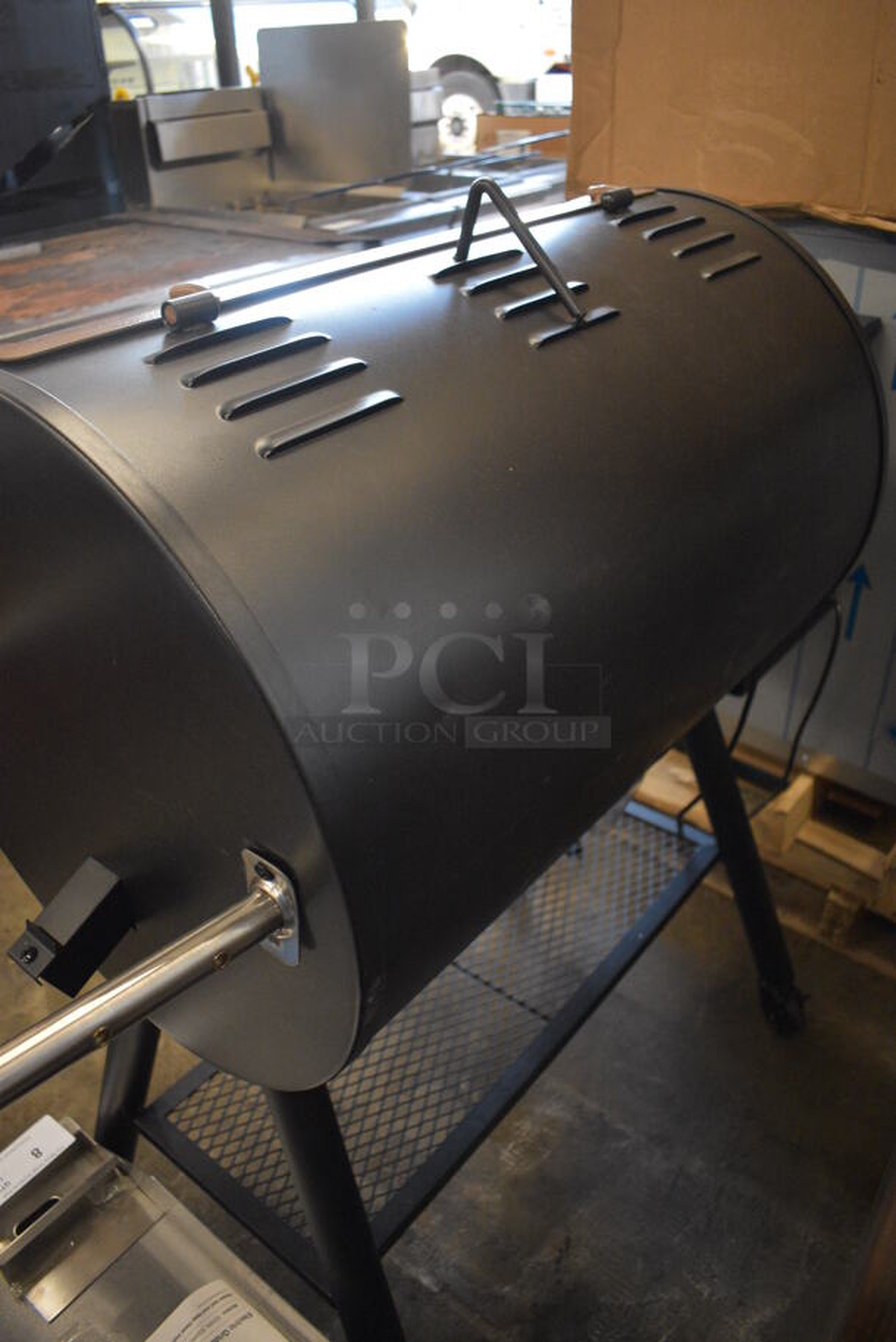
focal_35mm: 27
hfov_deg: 48.0
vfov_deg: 67.3
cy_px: 671
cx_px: 448
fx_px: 1006
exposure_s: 1/125
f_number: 3.5
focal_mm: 18
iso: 2500
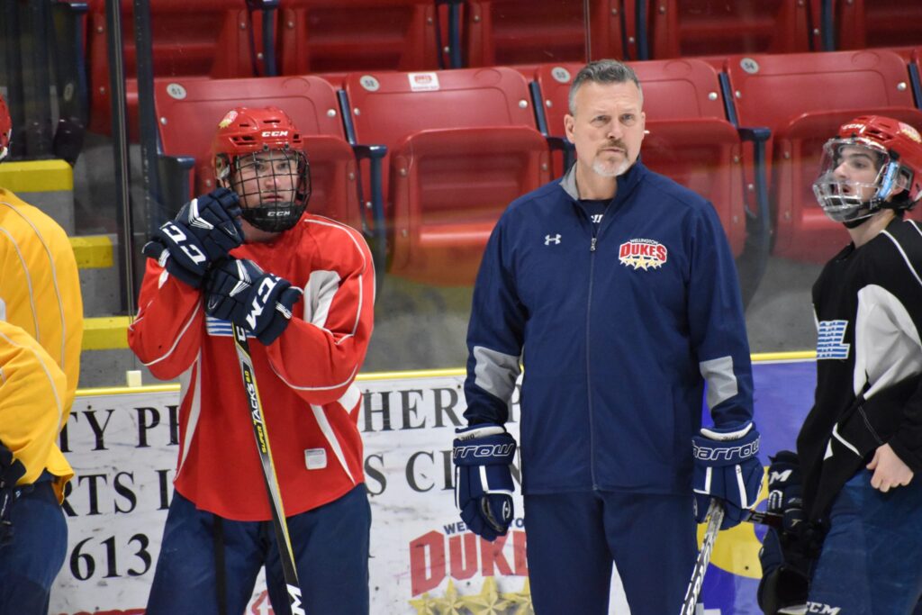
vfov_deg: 3.1
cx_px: 461
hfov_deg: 4.6
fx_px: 11526
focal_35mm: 450
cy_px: 308
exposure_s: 1/200
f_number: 6.3
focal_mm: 300
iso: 5000
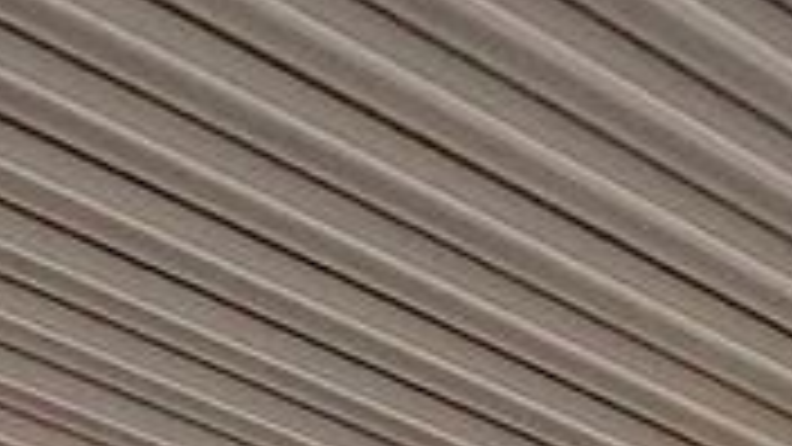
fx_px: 2331
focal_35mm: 111
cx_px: 1116
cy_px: 1770
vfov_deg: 7.6
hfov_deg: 17.7
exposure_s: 1/3289
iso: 50
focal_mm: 2.22
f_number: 2.2
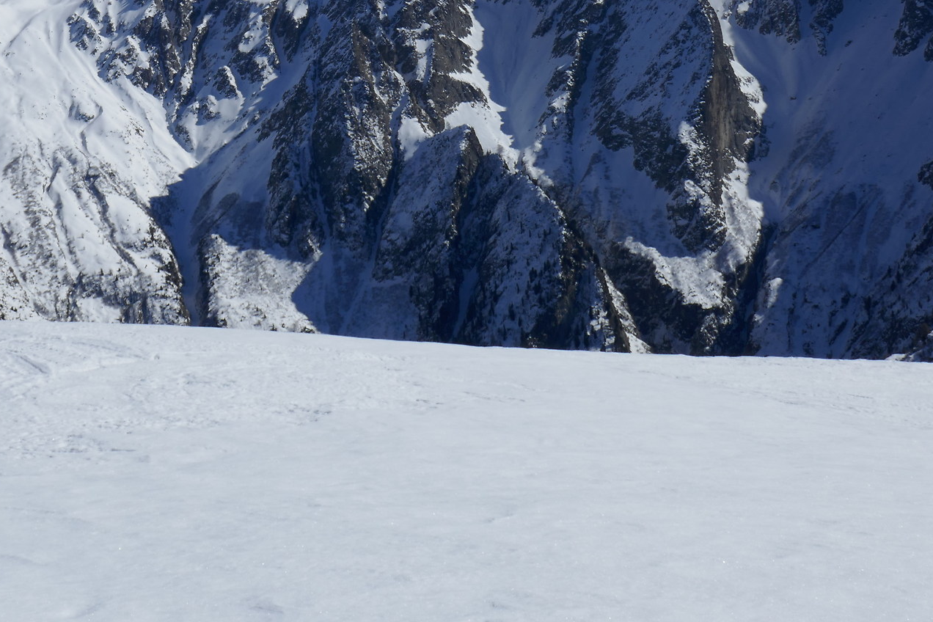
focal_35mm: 83
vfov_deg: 16.3
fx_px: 2151
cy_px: 100
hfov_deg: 24.0
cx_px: 165
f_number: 7.1
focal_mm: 15.9
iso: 125
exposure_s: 1/1300
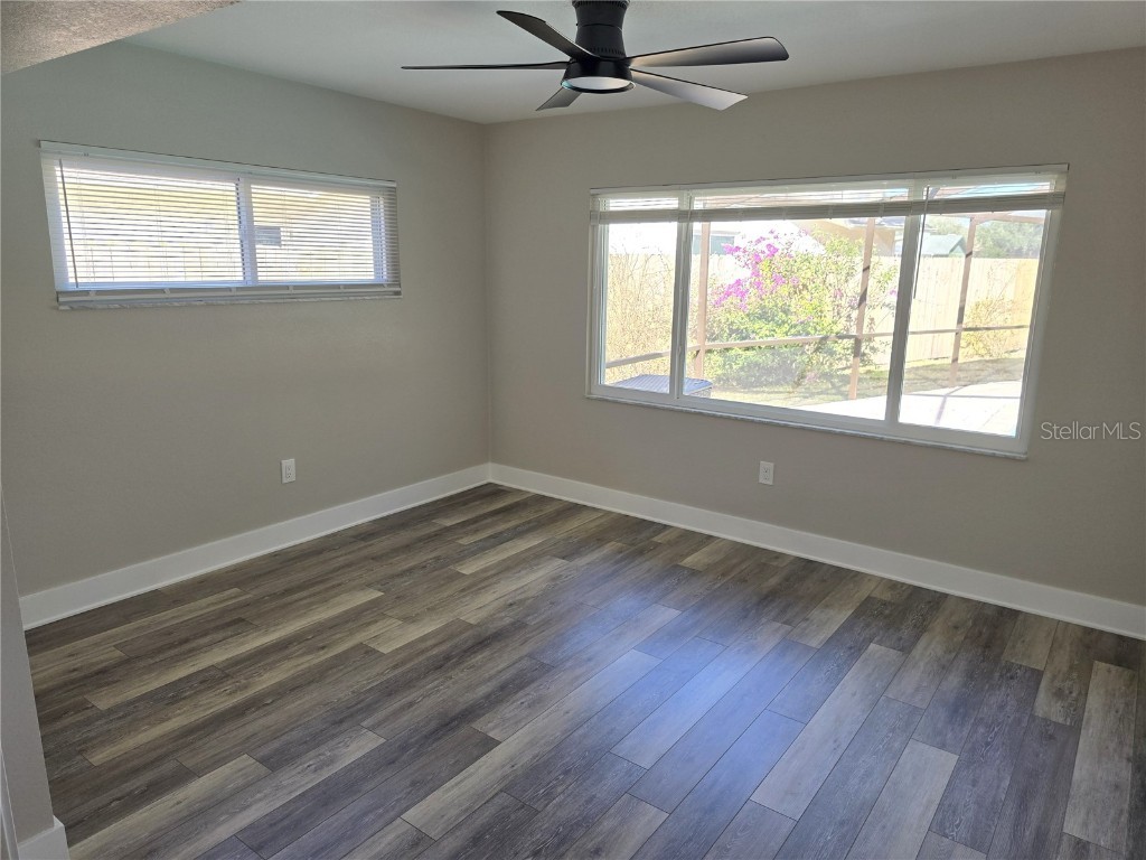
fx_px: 761
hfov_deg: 73.9
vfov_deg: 58.9
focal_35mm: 23
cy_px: 430
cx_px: 573
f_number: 1.7
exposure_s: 1/180
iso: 100
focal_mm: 6.3
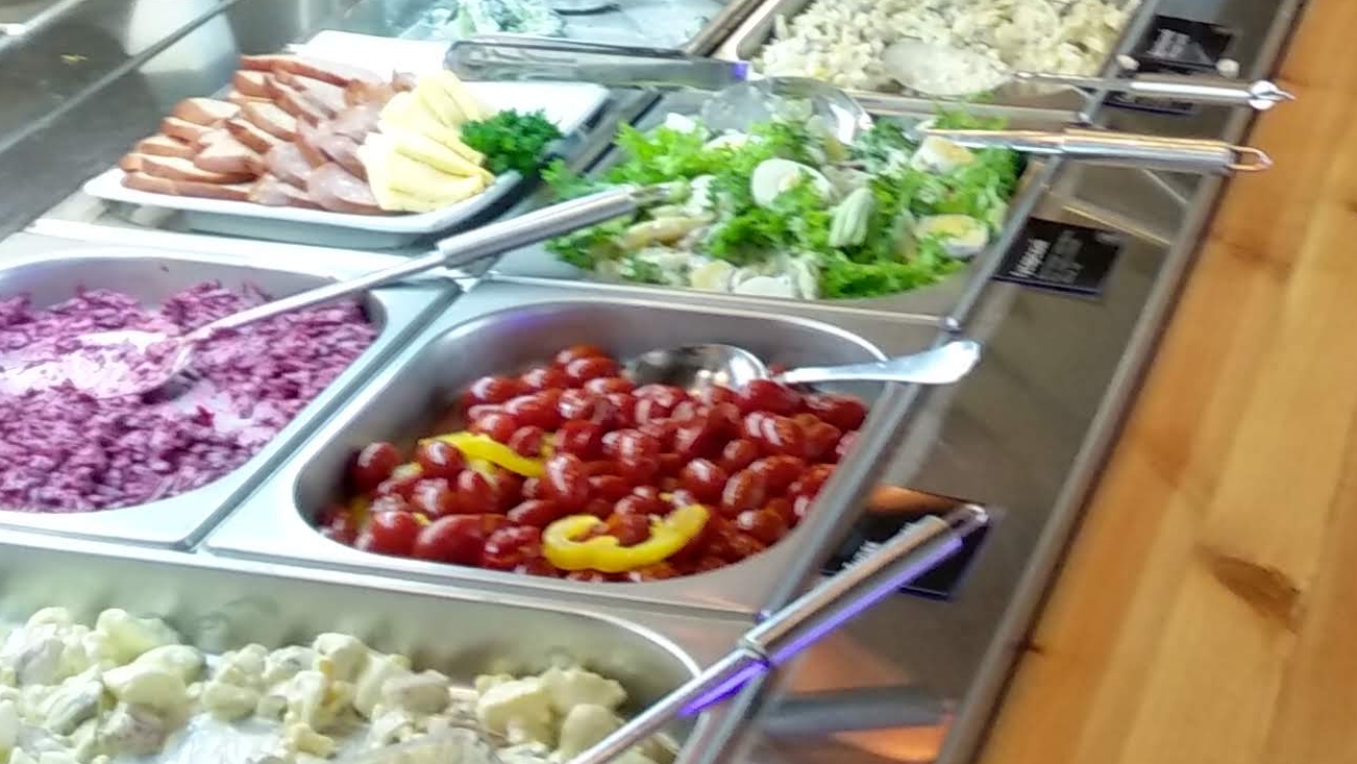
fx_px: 3131
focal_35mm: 87
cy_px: -435
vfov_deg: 13.0
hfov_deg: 24.2
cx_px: 1036
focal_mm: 3.81
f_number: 2.2
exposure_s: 1/33
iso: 400
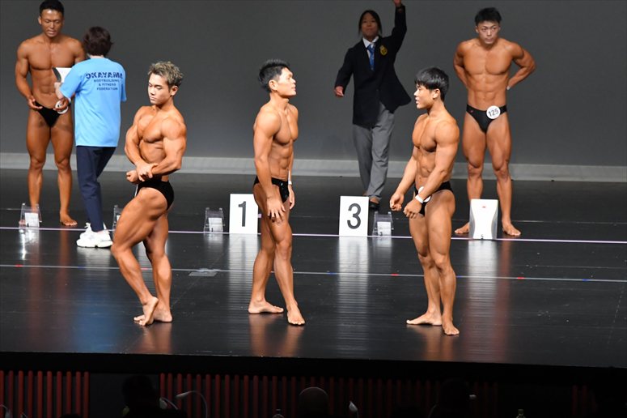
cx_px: 314
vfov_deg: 6.1
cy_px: 209
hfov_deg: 9.2
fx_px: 3917
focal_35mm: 225
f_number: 5.6
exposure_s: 1/400
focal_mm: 150
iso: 5000
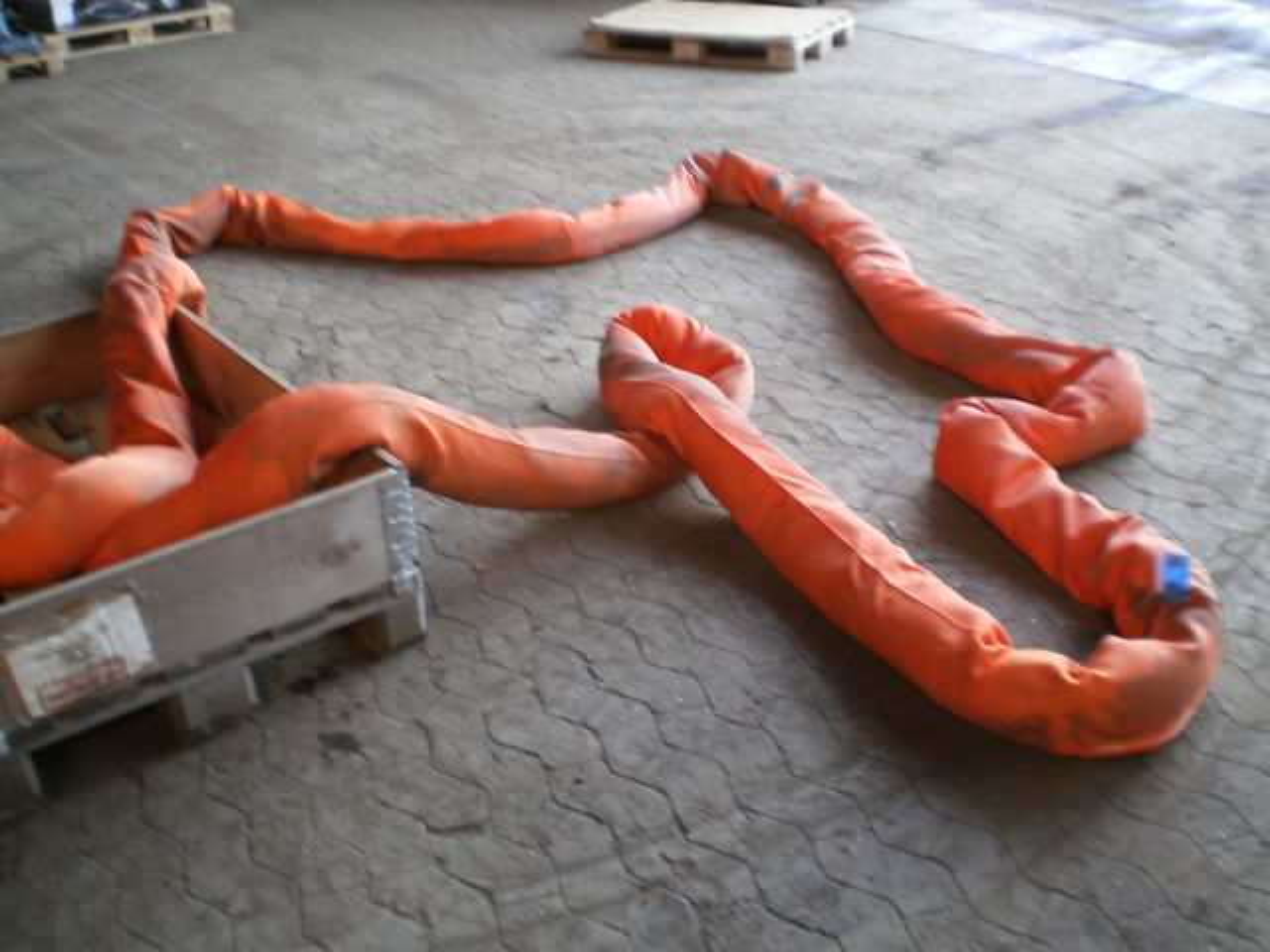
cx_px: 635
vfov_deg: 39.7
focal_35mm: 36
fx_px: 1321
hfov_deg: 51.4
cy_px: 476
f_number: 3.1
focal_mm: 6.3
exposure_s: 1/10
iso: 125
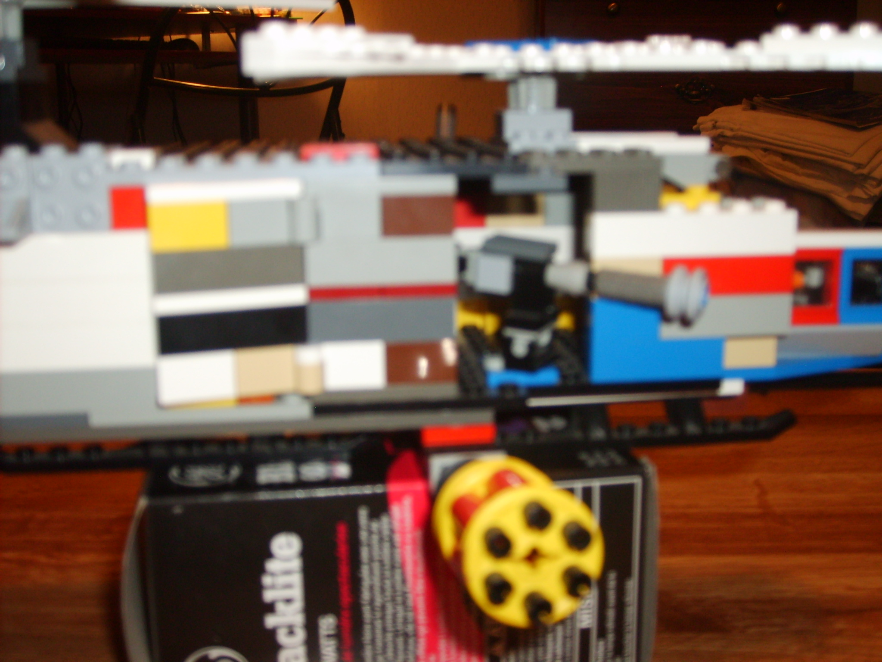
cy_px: 331
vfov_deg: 33.6
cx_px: 441
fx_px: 1096
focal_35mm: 43
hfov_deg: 43.9
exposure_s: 1/45
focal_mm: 7.2
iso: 100
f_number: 3
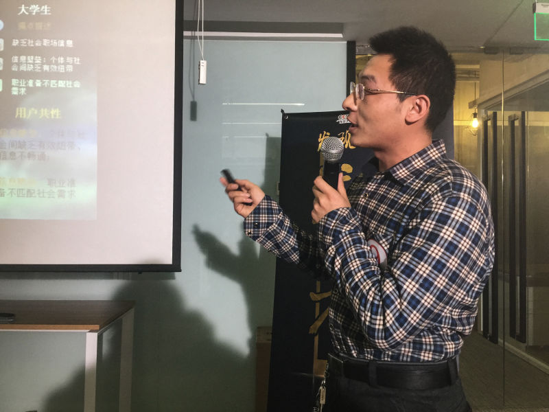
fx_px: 460
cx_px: 274
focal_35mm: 29
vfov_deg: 48.2
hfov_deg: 61.7
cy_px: 206
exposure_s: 1/33
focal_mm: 4.15
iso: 80
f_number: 2.2
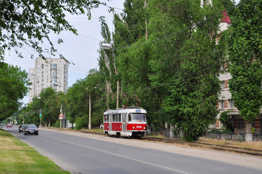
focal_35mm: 68
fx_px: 491
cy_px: 87
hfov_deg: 29.9
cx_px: 131
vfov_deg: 20.1
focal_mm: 45
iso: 200
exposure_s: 1/400
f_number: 7.1
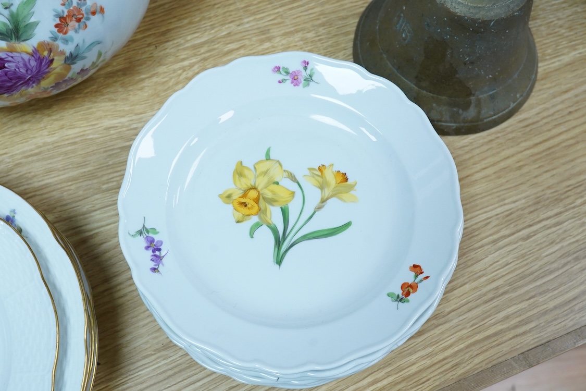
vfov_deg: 29.9
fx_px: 732
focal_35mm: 45
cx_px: 293
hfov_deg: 43.6
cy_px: 196
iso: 2500
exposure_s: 1/100
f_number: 14
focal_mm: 30
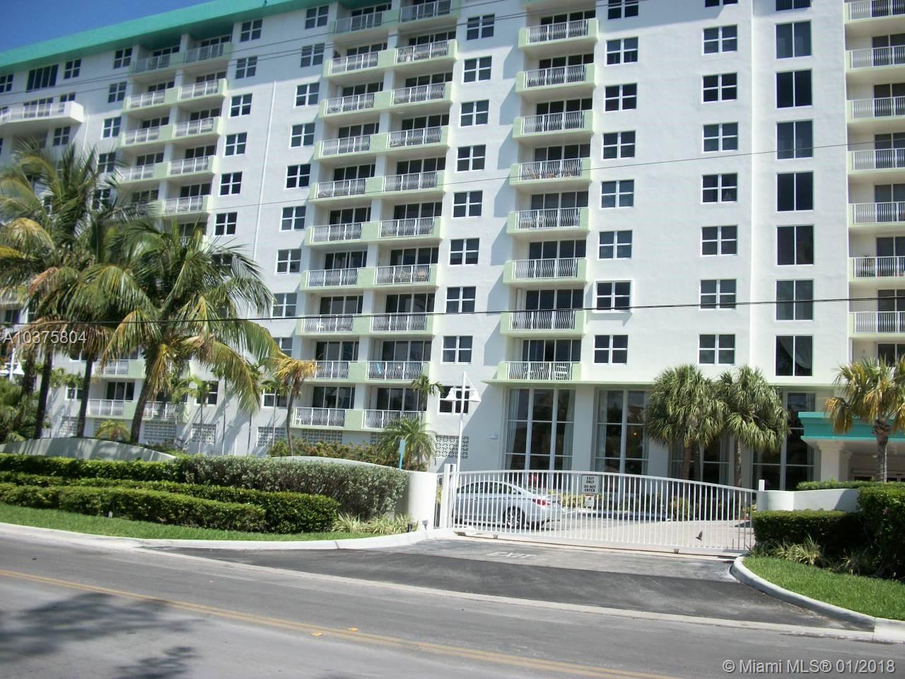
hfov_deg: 52.6
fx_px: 915
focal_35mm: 35
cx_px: 452
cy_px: 340
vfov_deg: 40.7
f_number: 8.8
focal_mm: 6.3
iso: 80
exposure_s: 1/160
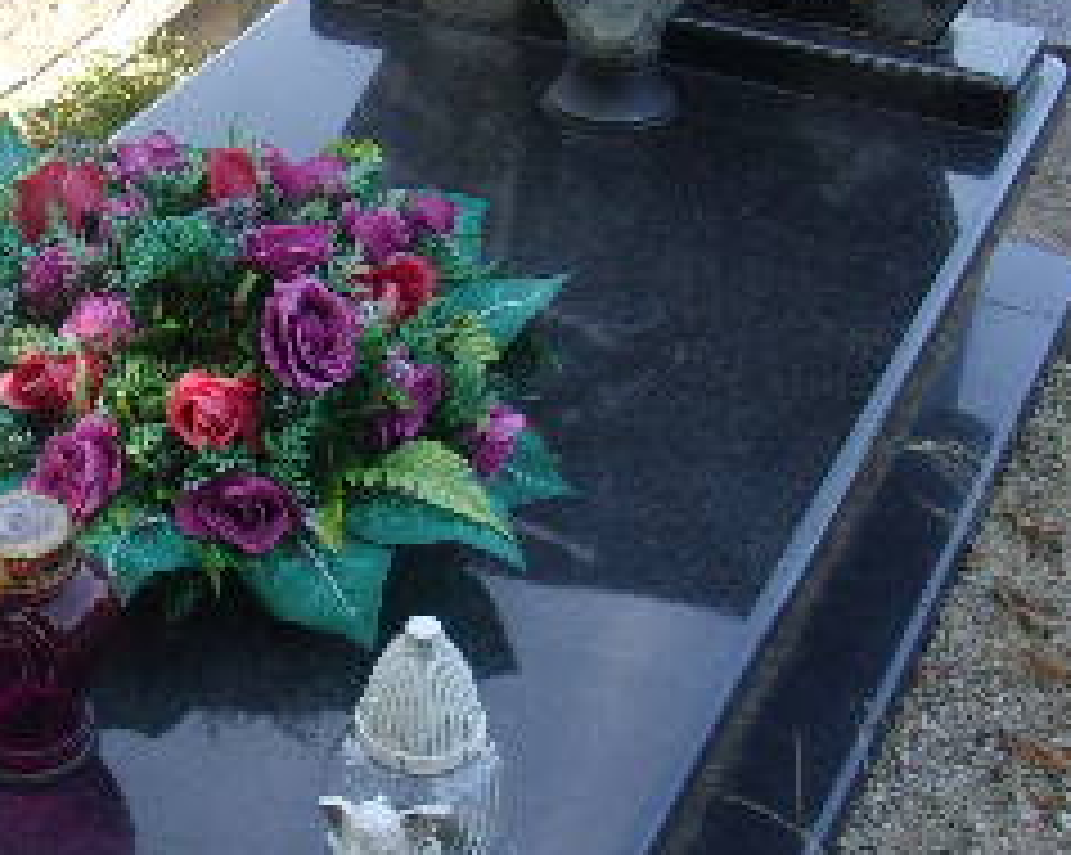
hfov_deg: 26.3
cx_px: 202
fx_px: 2249
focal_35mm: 71
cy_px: 292
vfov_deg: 21.5
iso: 80
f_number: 3
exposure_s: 1/180
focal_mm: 4.9
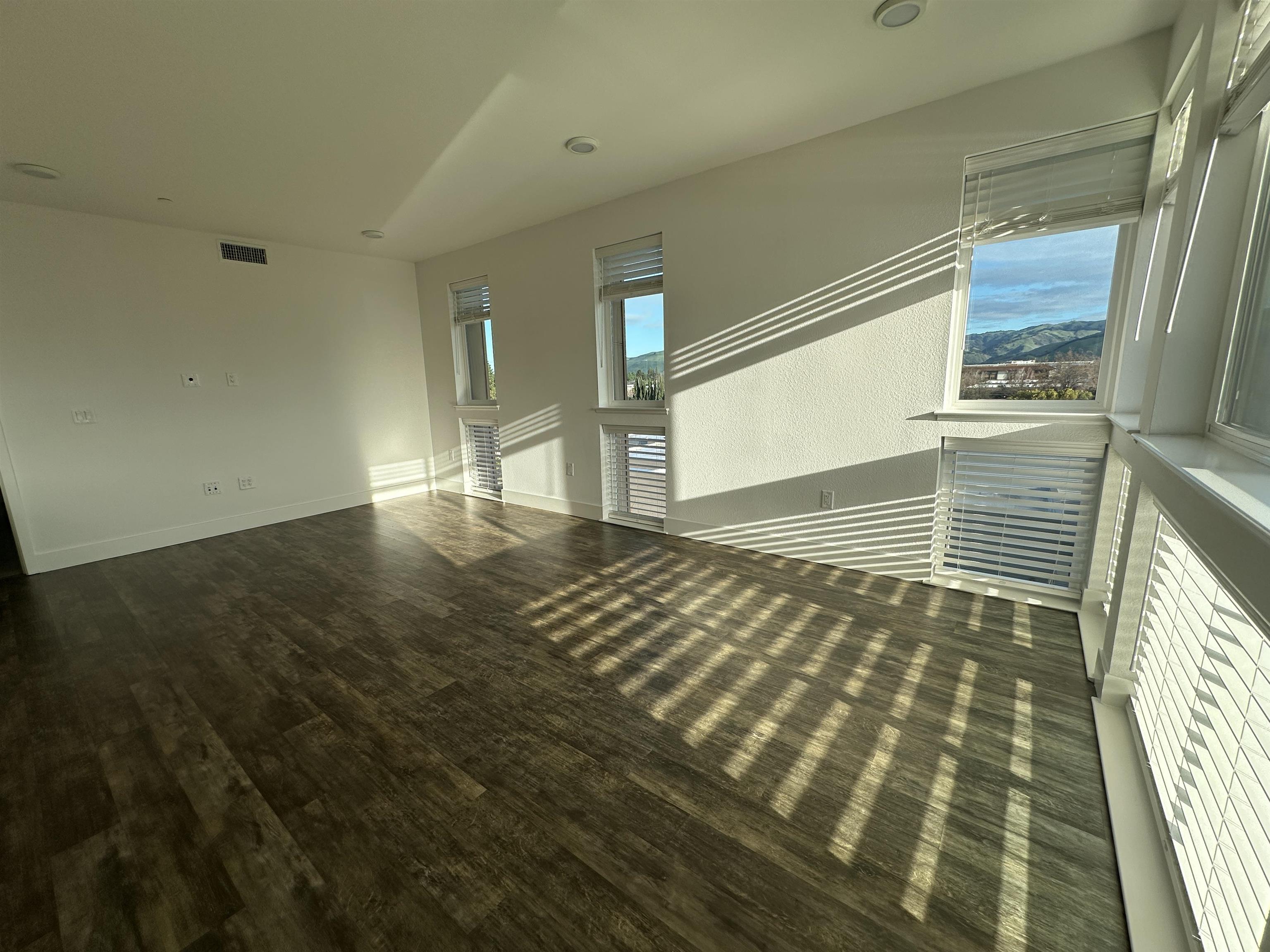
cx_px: 635
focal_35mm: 14
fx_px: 514
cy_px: 476
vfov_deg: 85.7
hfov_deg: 102.1
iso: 40
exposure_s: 1/754
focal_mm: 2.22
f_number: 2.2
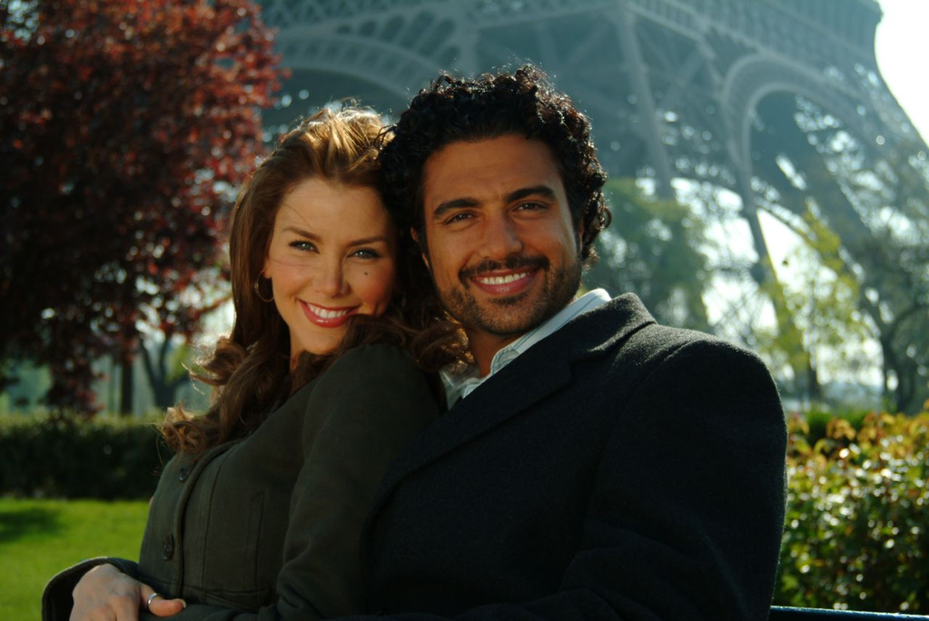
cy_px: 310
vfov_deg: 21.6
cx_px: 464
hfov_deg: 31.9
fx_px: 1627
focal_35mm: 63
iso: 200
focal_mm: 42
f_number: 4.2
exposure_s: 1/1500
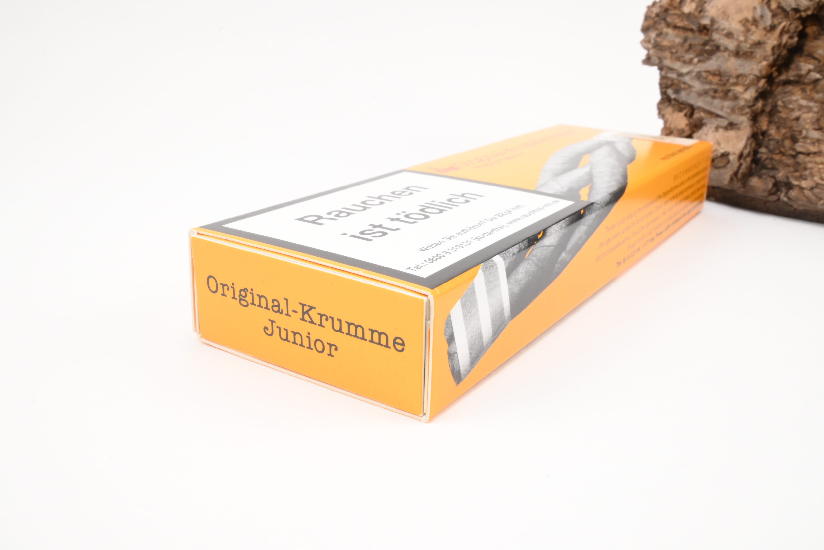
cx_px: 412
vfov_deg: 39.1
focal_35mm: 34
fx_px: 772
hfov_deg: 56.1
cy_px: 275
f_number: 22
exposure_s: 1/15
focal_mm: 22.5
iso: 640
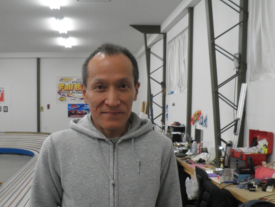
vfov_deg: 34.0
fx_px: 334
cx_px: 99
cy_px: 142
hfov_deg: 44.3
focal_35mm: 42
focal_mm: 5
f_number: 3.2
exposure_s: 1/30
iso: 125
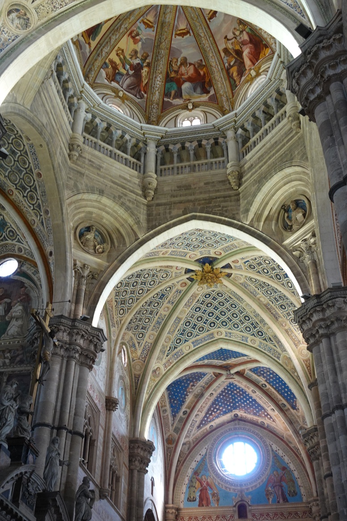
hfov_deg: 31.9
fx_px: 607
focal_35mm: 42
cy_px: 260
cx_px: 174
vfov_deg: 46.4
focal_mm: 15.31
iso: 800
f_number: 2.8
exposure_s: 1/40
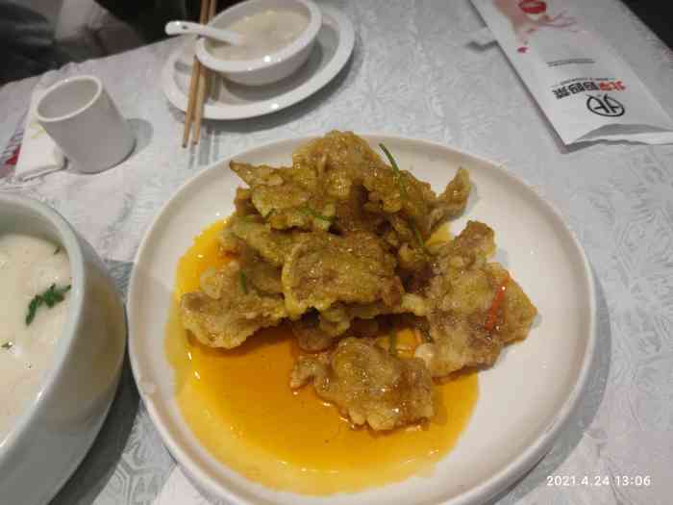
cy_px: 252
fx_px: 467
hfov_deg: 71.6
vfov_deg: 56.8
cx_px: 336
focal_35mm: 24
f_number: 1.69
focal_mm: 6.72
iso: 152
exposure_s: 1/100
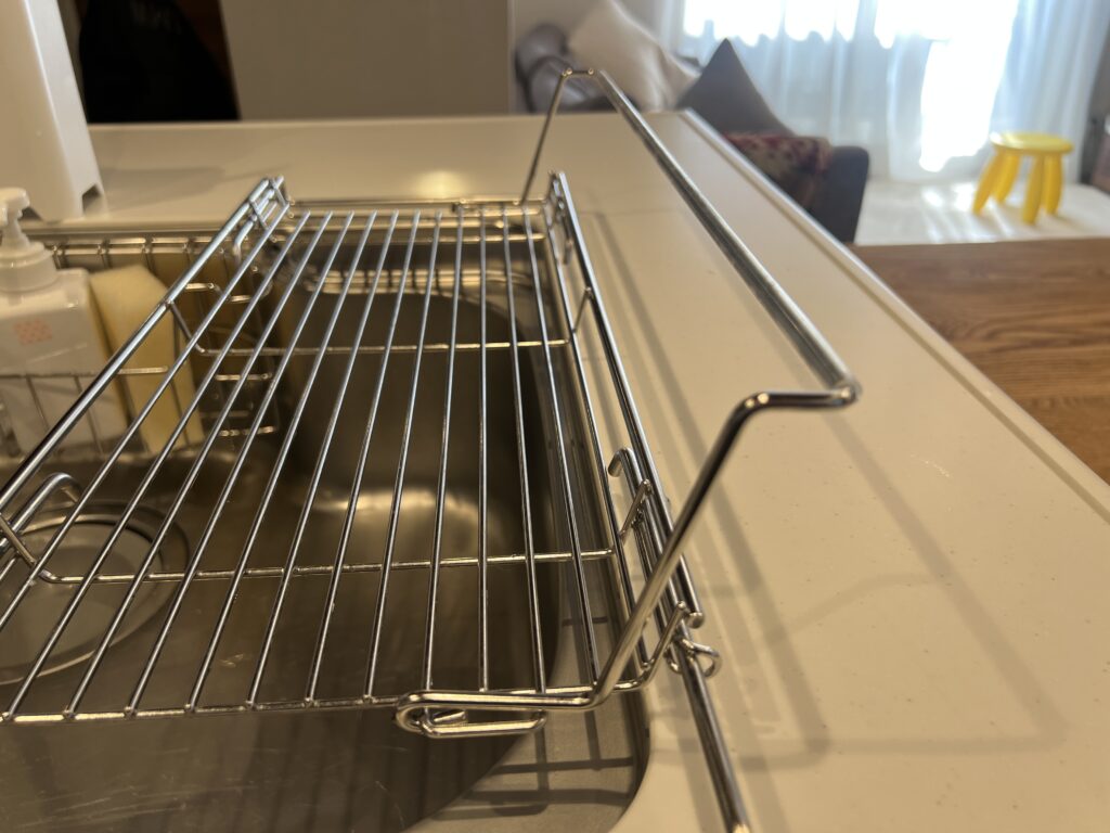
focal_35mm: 26
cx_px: 555
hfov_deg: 67.3
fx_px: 834
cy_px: 416
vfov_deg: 53.1
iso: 40
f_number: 1.5
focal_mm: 5.7
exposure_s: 1/121
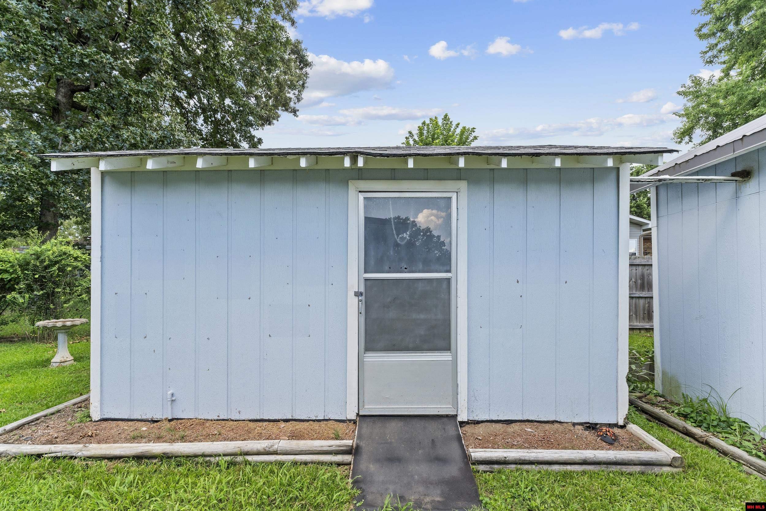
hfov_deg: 100.4
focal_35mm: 15
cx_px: 383
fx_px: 319
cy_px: 256
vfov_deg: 77.3
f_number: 9
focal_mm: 10
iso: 200
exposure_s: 1/15
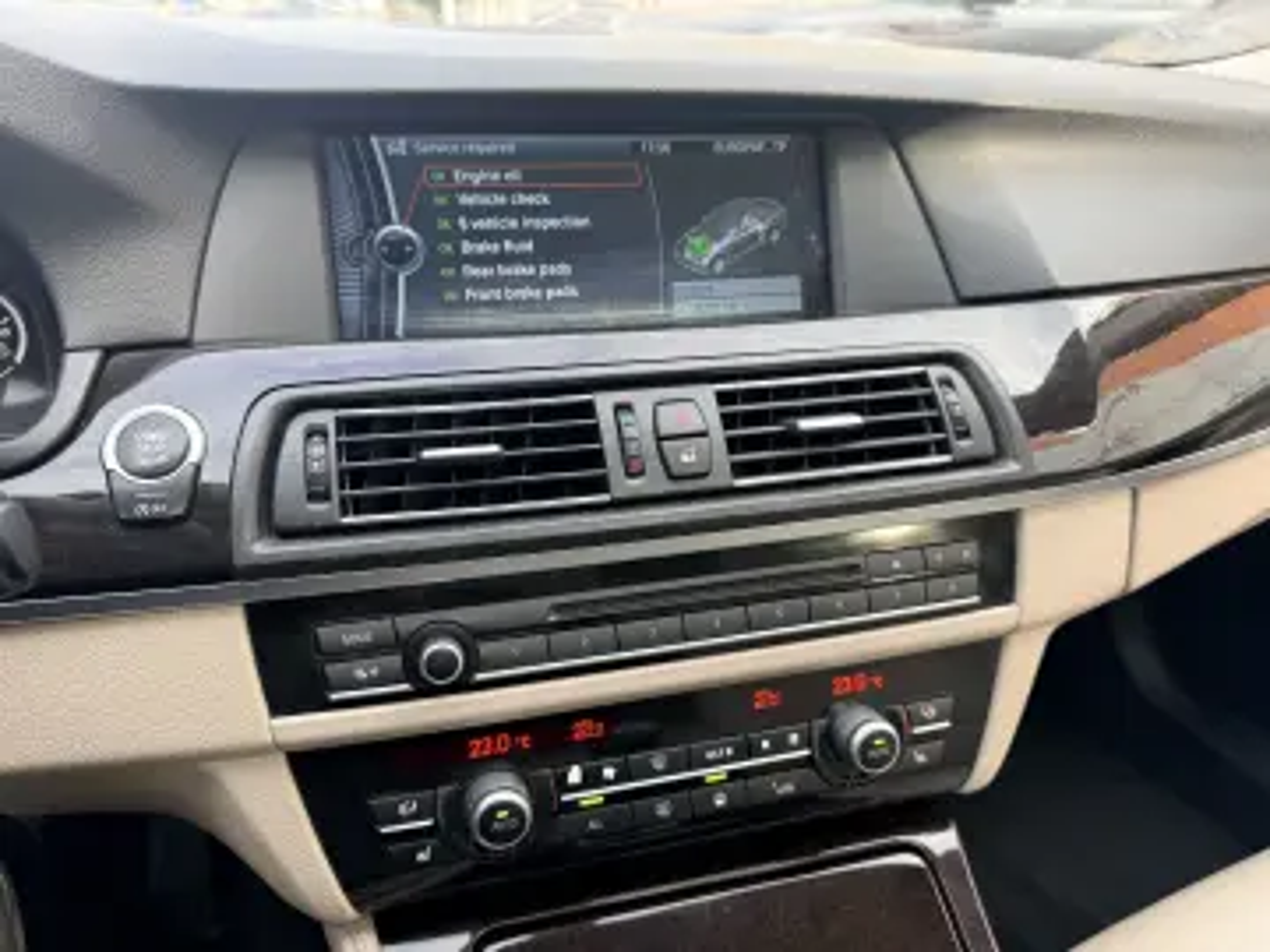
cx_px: 635
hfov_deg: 71.6
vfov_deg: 56.8
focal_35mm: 24
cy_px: 476
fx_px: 881
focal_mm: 6.76
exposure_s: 1/121
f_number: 1.78
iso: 100
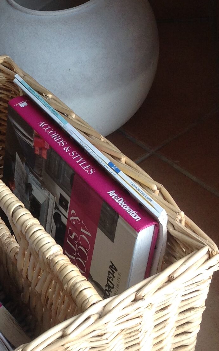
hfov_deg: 14.6
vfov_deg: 23.8
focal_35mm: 87
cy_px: 195
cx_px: -33
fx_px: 831
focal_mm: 4.28
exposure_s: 1/120
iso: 64
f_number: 2.4
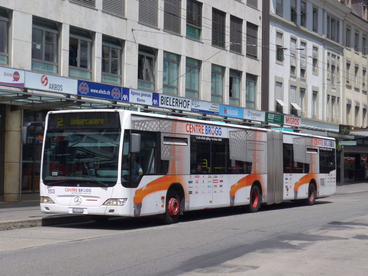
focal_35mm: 74
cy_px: 138
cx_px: 184
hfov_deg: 26.3
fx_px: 787
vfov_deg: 19.9
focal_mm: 15
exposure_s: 1/1000
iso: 80
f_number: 4.2
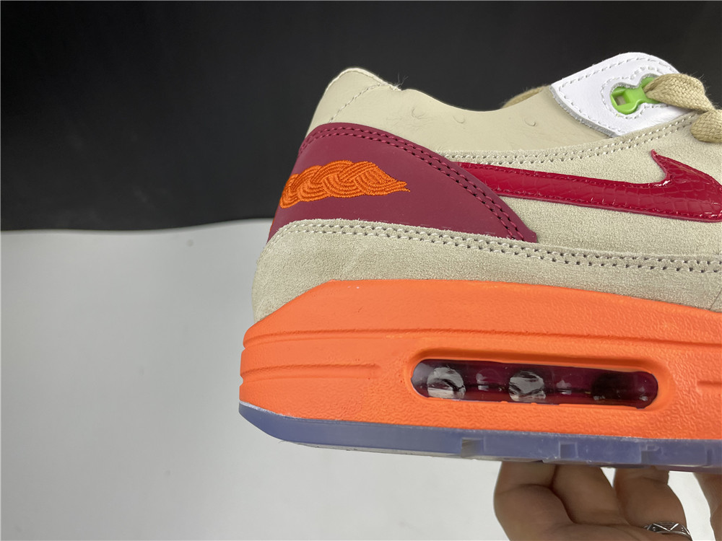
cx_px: 361
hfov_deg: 67.3
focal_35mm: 26
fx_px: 542
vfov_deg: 53.1
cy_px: 270
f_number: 1.6
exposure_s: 1/121
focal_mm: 4.2
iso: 80
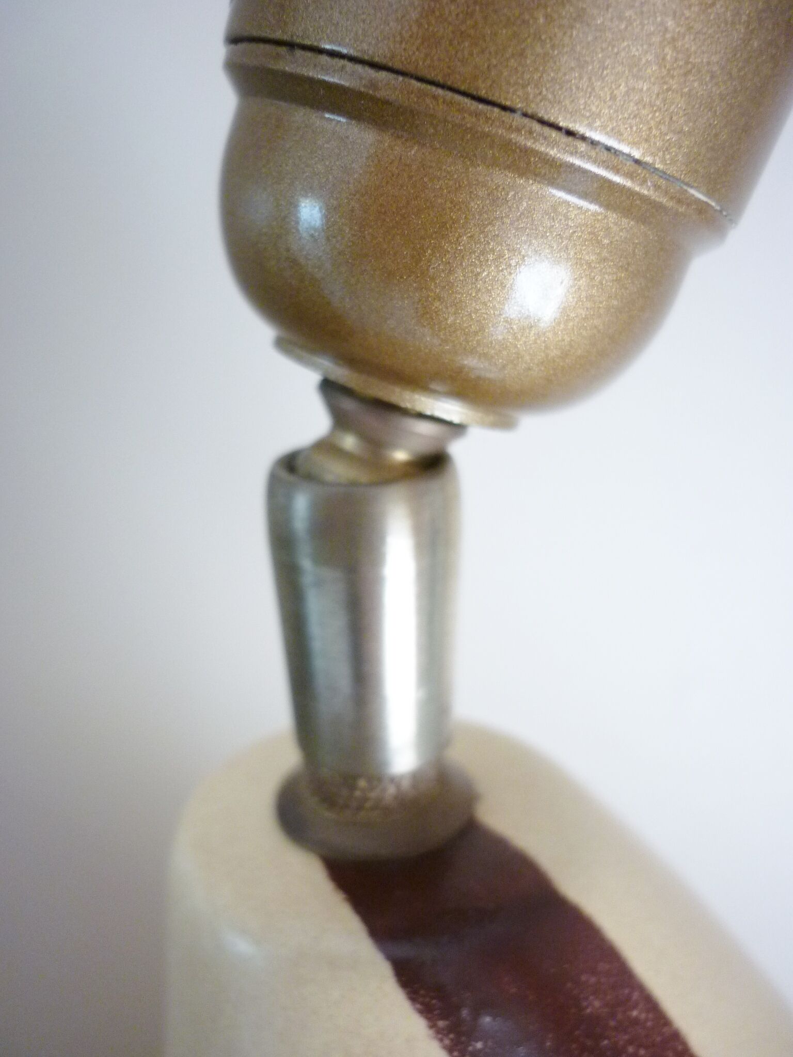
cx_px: 396
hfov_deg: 42.9
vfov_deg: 55.4
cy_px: 528
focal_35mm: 33
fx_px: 1008
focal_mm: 5.5
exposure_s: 1/30
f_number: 2.8
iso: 250
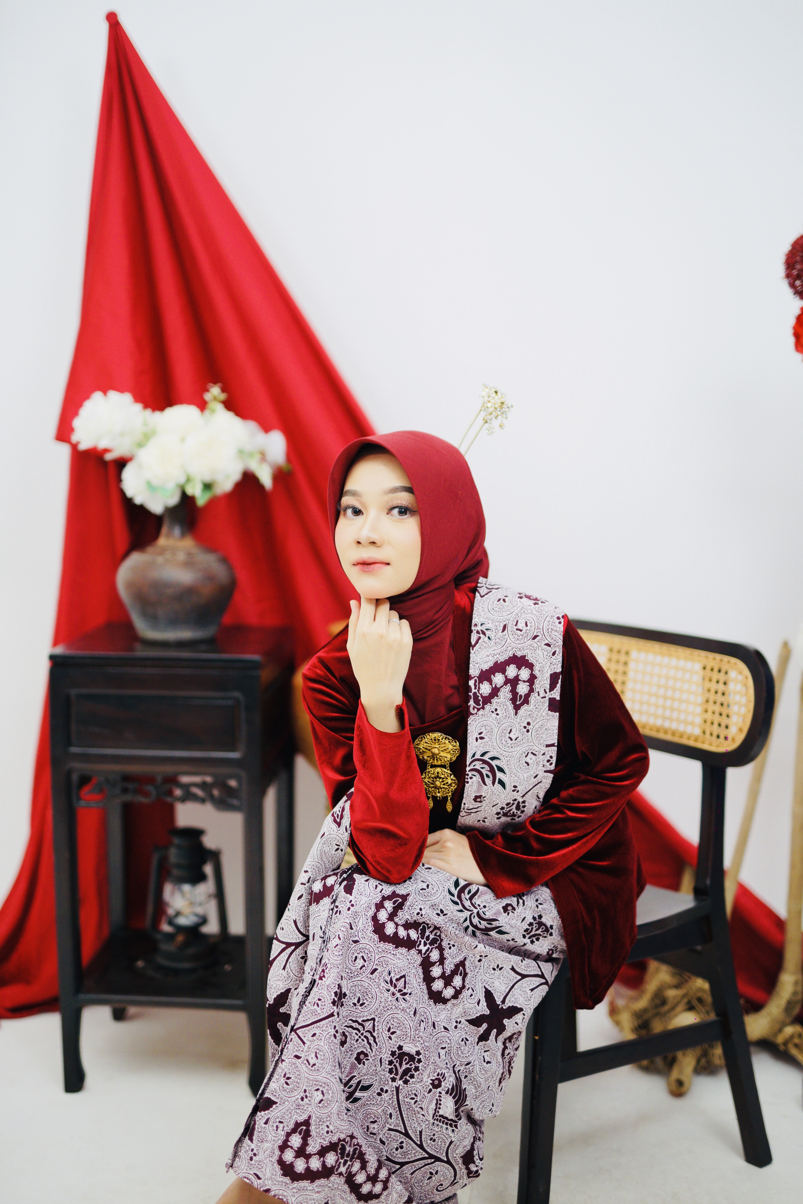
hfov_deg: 27.0
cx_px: 402
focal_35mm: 50
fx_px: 1673
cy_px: 602
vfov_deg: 39.6
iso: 500
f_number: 1.4
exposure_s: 1/125
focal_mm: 50
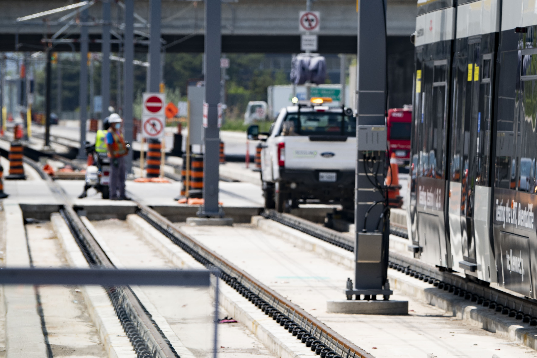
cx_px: 593
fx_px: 5235
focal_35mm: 351
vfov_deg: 3.9
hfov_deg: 5.8
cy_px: 151
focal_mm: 145
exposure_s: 1/500
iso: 64
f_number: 5
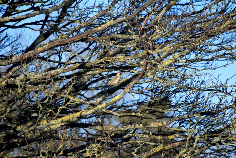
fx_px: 2953
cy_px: 79
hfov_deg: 4.6
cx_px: 118
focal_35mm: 450
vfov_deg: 3.1
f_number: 5.6
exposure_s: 1/2000
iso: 1000
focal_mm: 300
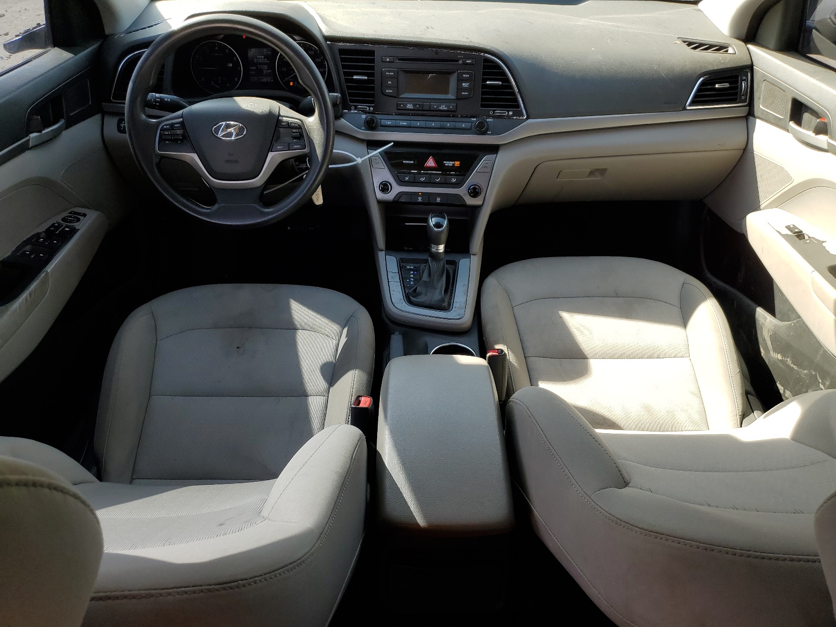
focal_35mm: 26
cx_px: 418
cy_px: 314
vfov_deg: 53.1
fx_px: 628
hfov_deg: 67.3
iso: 50
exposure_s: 1/357
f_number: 1.5
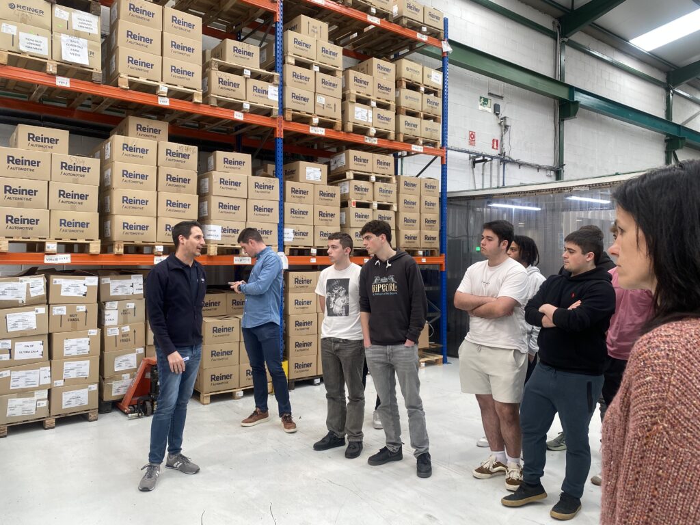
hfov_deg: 67.3
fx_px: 526
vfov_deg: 53.1
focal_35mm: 26
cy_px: 262
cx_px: 350
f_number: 1.8
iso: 50
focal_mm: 4.25
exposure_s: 1/100
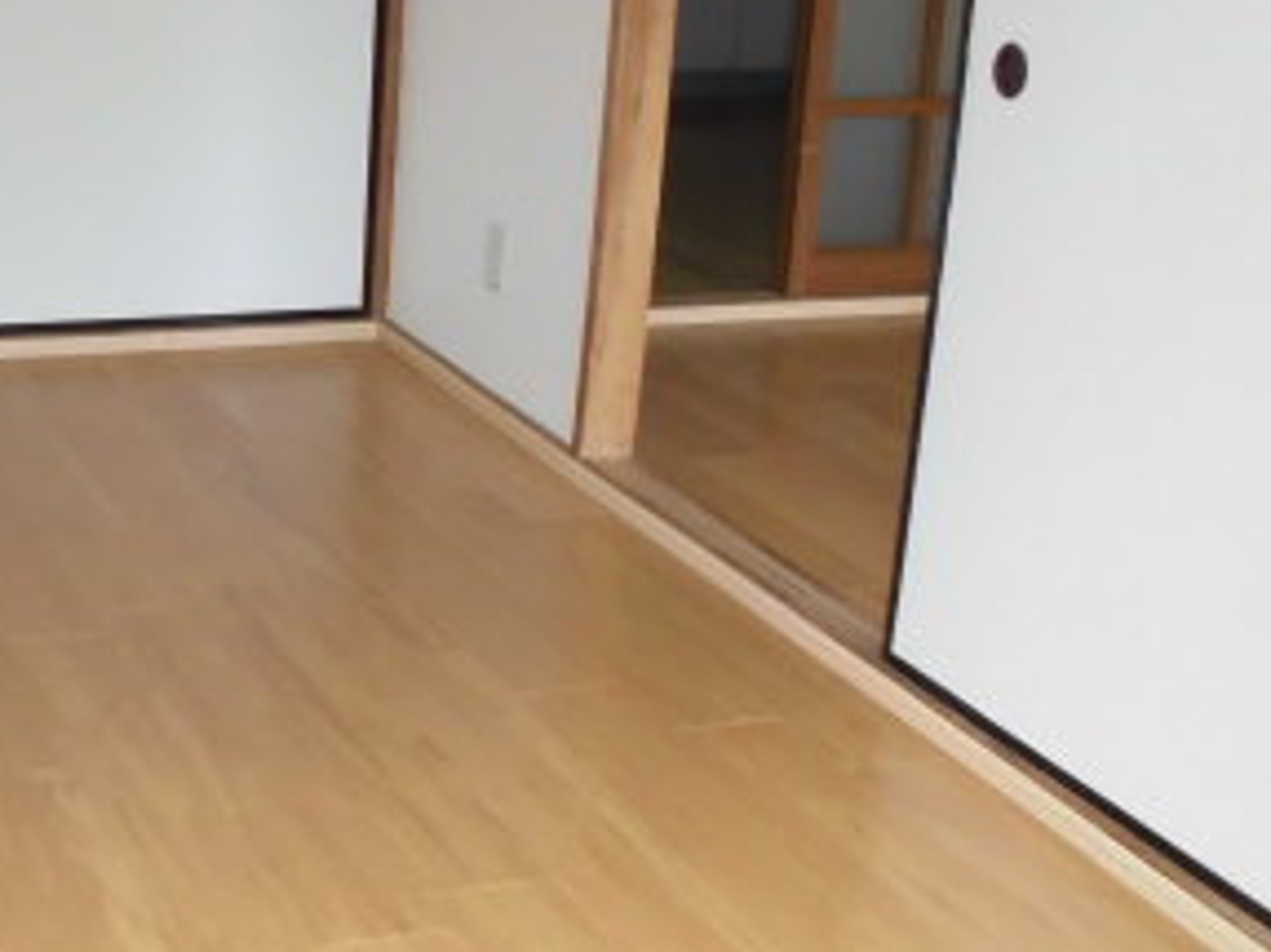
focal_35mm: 58
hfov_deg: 31.1
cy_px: 301
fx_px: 2129
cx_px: 40
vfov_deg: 25.1
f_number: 3.5
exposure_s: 1/60
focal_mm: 4.6
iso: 100
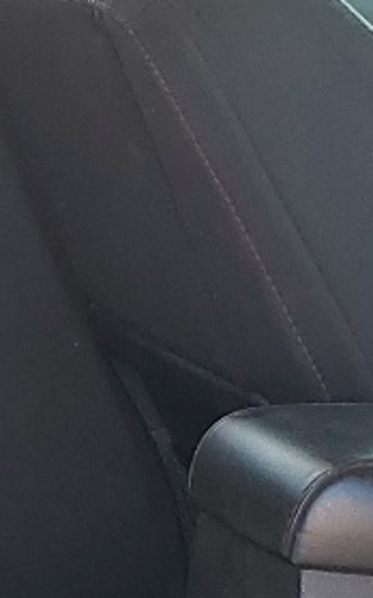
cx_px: -429
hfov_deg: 7.8
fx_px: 2574
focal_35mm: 158
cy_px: 420
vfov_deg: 13.2
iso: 50
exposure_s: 1/147
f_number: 1.5
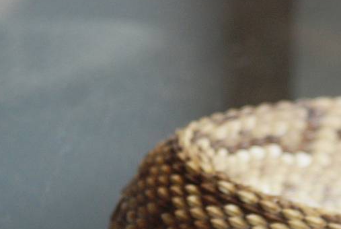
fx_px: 6059
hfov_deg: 3.2
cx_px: 395
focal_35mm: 639
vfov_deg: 2.2
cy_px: 287
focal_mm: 135
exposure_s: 1/100
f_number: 4.5
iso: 400
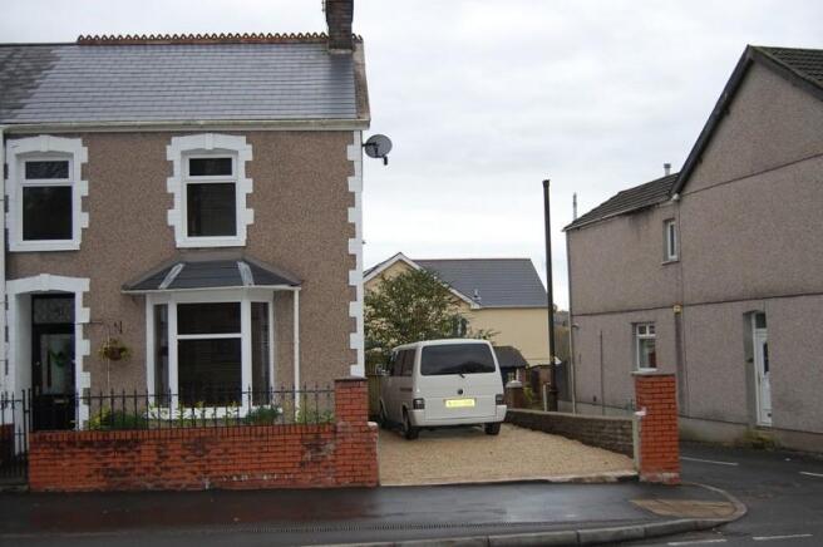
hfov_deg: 46.4
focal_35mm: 42
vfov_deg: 31.8
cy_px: 274
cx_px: 412
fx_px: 959
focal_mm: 28
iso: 400
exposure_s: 1/125
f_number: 4.2
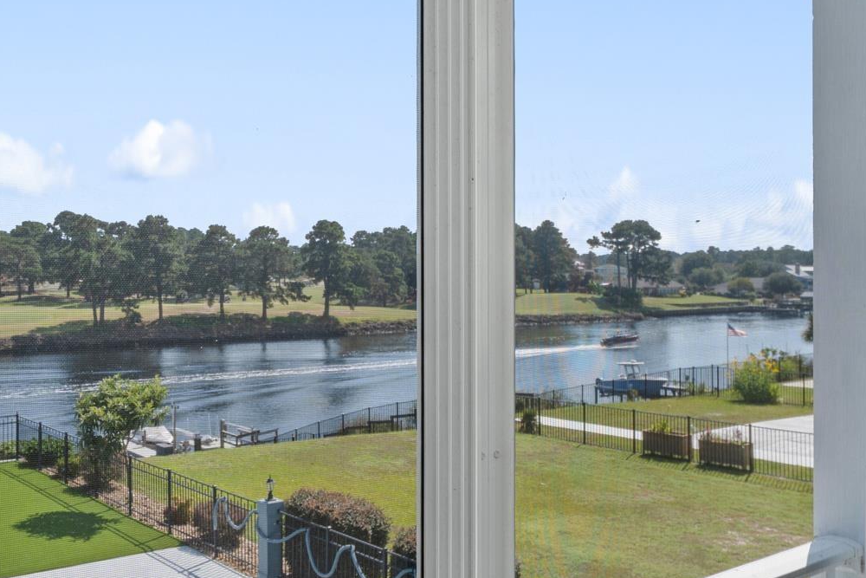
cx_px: 345
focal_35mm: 40
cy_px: 255
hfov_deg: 48.2
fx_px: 962
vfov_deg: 33.4
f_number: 8
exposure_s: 1/100
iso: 100
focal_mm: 16
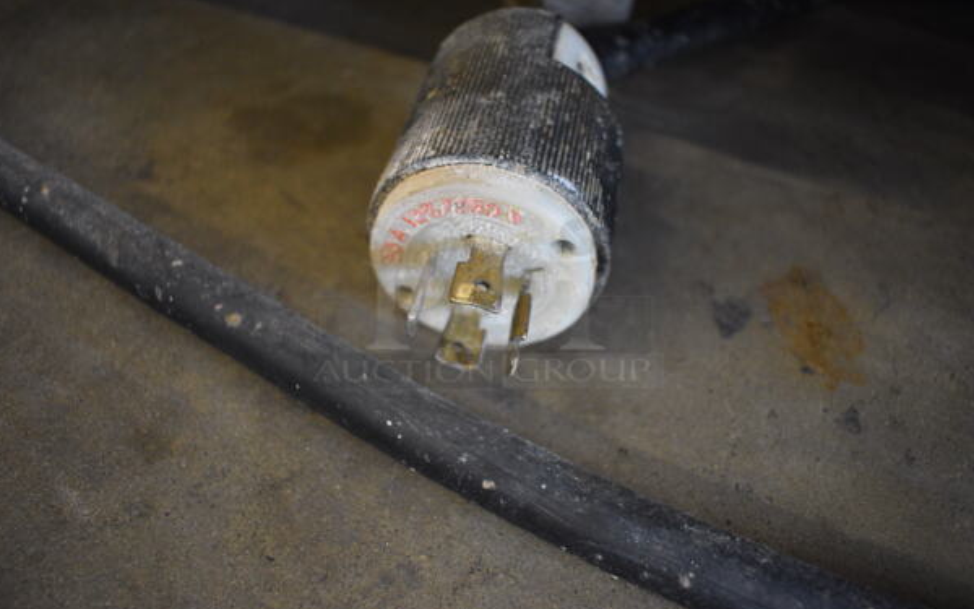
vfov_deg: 44.5
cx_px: 484
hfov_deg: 66.5
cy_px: 302
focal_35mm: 28
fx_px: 743
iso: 1600
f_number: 3.5
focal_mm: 18
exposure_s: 1/125
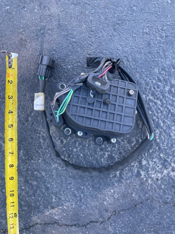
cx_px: 88
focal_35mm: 26
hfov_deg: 53.1
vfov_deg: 67.3
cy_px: 117
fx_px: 175
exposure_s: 1/121
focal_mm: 5.1
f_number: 1.6
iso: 50
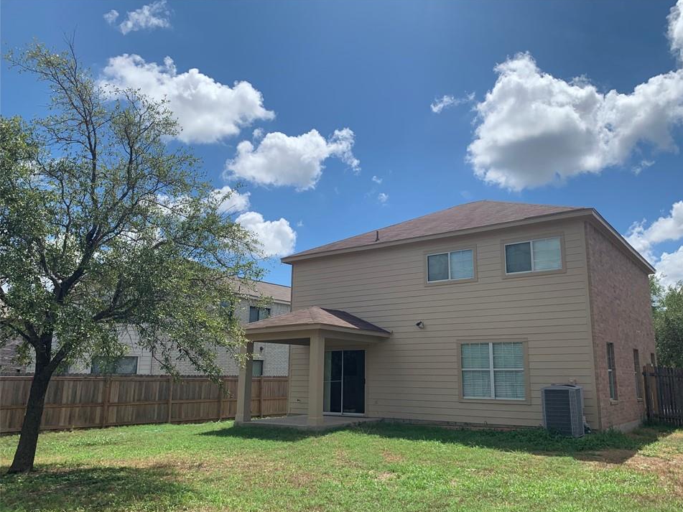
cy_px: 273
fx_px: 552
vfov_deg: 49.7
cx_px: 367
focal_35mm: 28
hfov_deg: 63.4
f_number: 1.8
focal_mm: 4.25
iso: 25
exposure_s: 1/3401
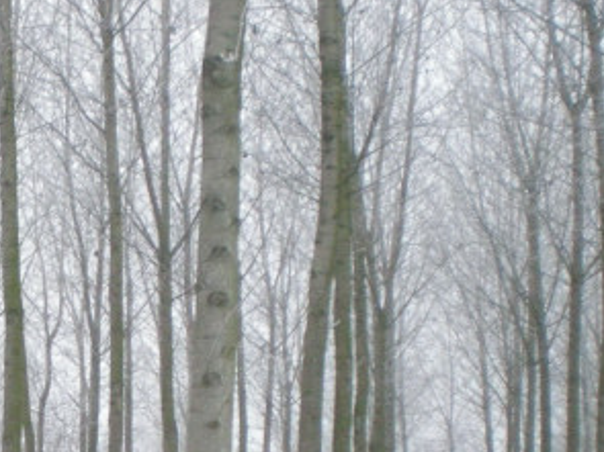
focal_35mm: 103
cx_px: -156
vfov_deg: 13.8
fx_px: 1796
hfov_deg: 18.0
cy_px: 577
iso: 400
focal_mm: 6.3
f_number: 4.6
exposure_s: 1/420
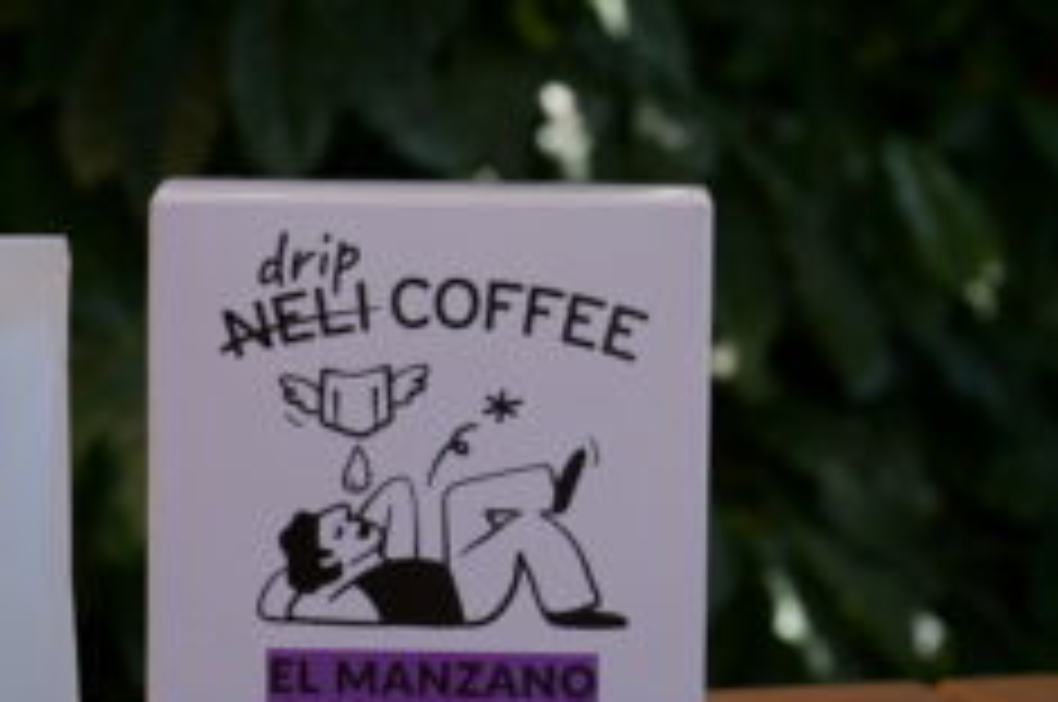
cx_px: 180
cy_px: 418
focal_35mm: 105
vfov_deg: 13.0
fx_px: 3077
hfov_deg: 19.3
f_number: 6.3
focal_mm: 41
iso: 100
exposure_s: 1/125
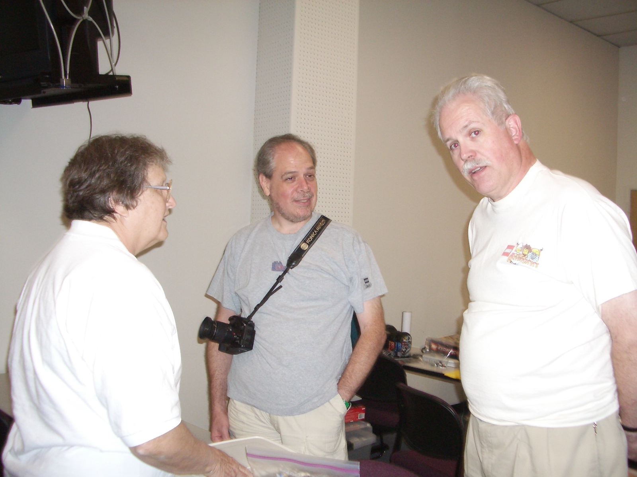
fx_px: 644
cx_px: 318
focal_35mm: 35
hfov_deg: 52.6
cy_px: 238
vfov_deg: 40.7
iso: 200
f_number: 2.6
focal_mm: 5.8
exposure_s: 1/60
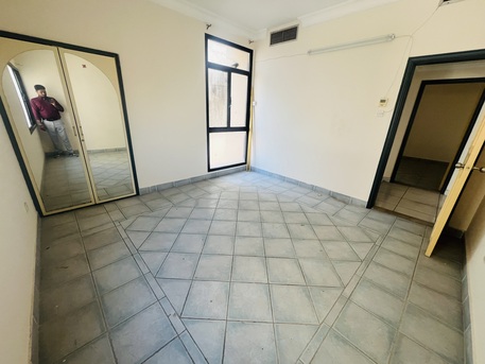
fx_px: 182
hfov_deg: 106.2
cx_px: 242
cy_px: 182
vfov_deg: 89.9
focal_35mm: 13
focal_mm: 1.57
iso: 50
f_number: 1.8
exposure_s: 1/99
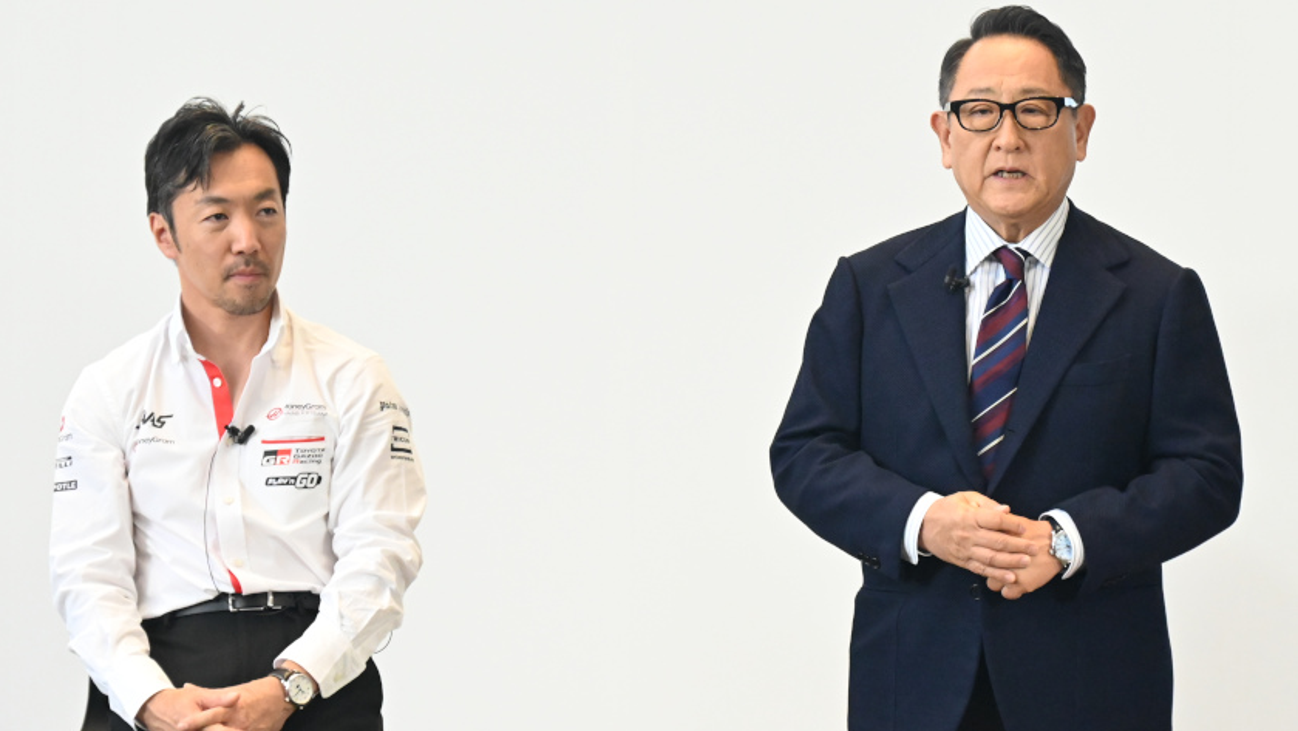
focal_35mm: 260
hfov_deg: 8.3
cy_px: 386
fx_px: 8951
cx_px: 647
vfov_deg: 4.7
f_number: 6.3
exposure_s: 1/500
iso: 8000
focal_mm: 165
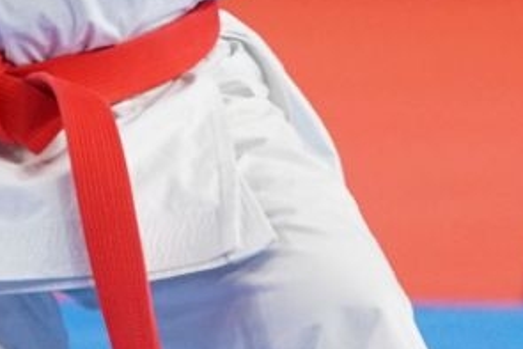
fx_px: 17281
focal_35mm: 1189
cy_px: 2
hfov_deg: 1.7
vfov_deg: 1.2
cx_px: 234
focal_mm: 130
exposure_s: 1/400
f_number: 3.2
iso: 800
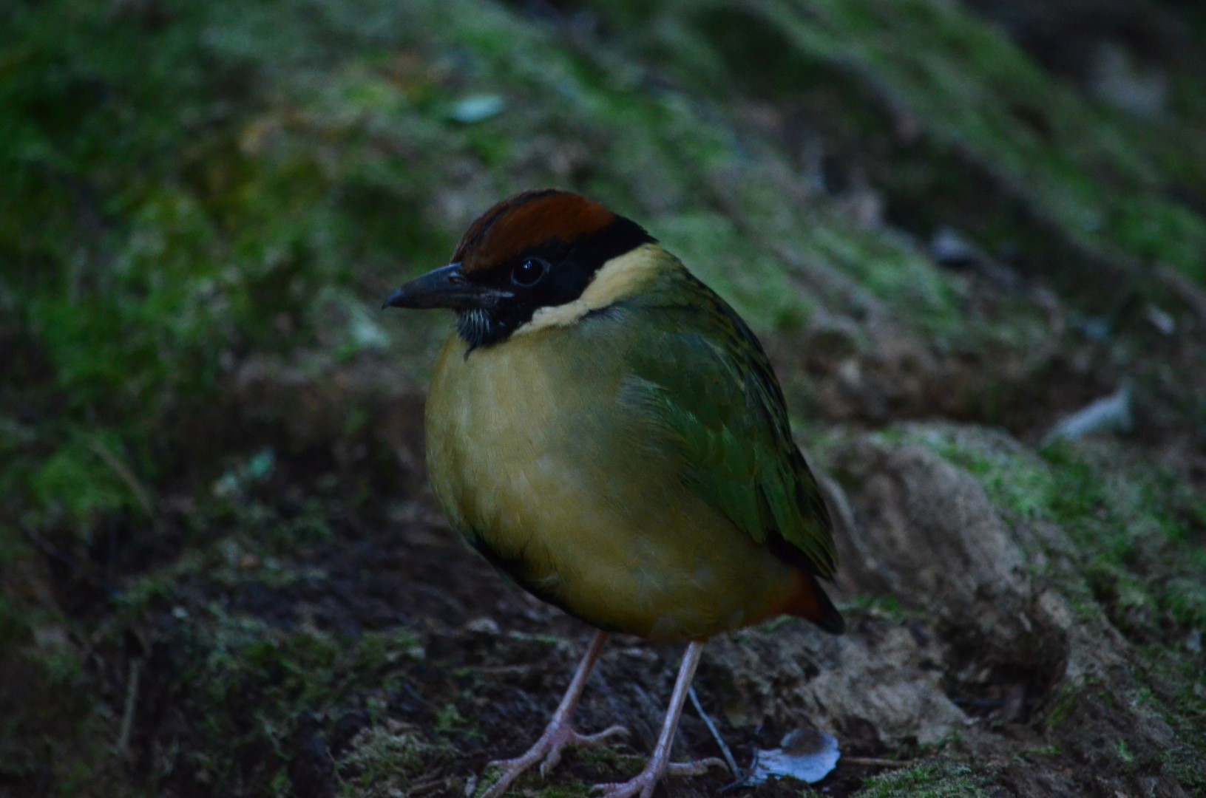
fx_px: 11031
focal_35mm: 330
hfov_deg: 6.3
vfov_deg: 4.1
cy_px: 399
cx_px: 603
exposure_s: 1/25
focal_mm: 220
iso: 3200
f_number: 5.3
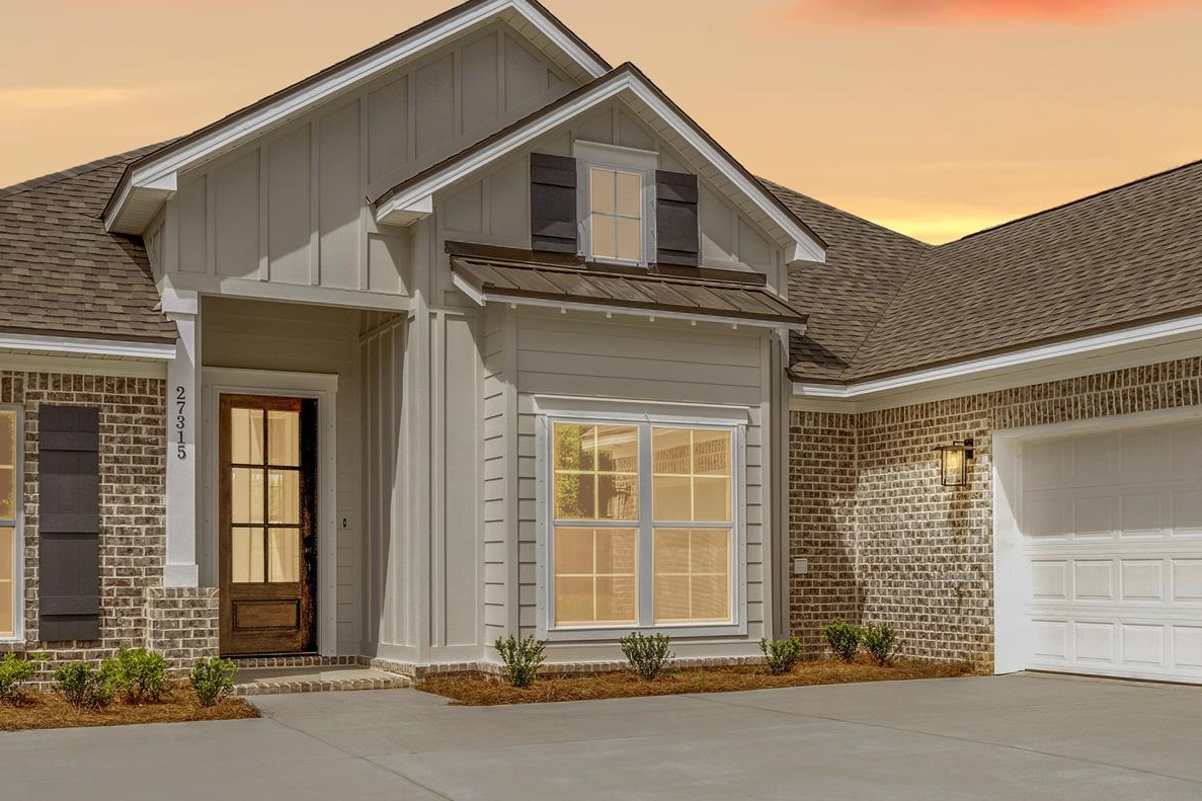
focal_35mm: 44
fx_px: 1469
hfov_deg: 43.7
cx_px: 821
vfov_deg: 30.2
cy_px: 550
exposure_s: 1/640
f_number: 11
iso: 400
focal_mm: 17
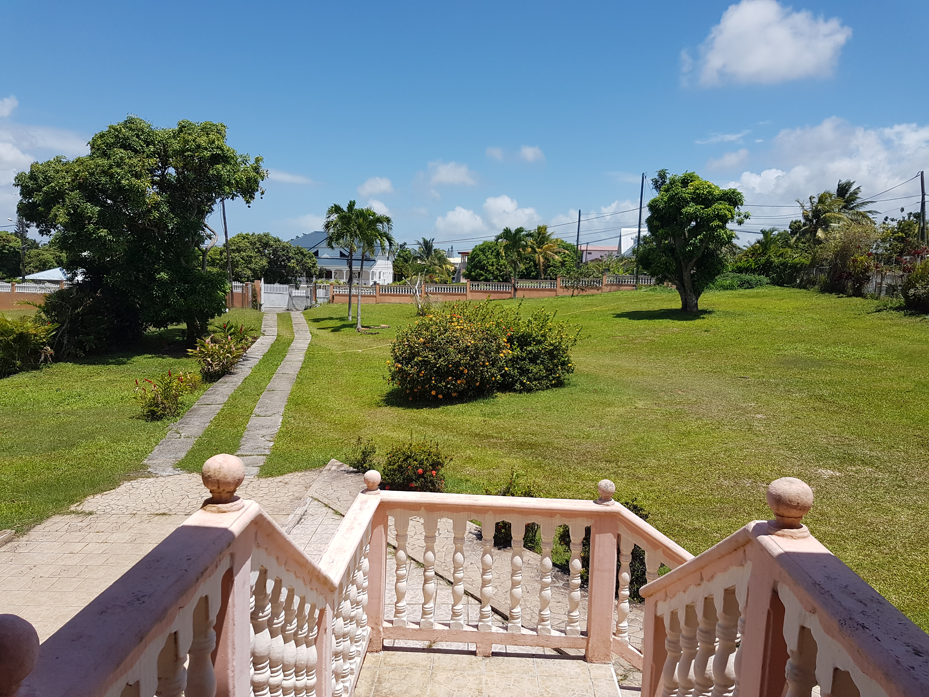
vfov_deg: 53.1
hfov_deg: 67.3
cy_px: 348
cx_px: 464
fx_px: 698
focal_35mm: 26
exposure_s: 1/2552
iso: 40
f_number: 1.7
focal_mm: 4.2
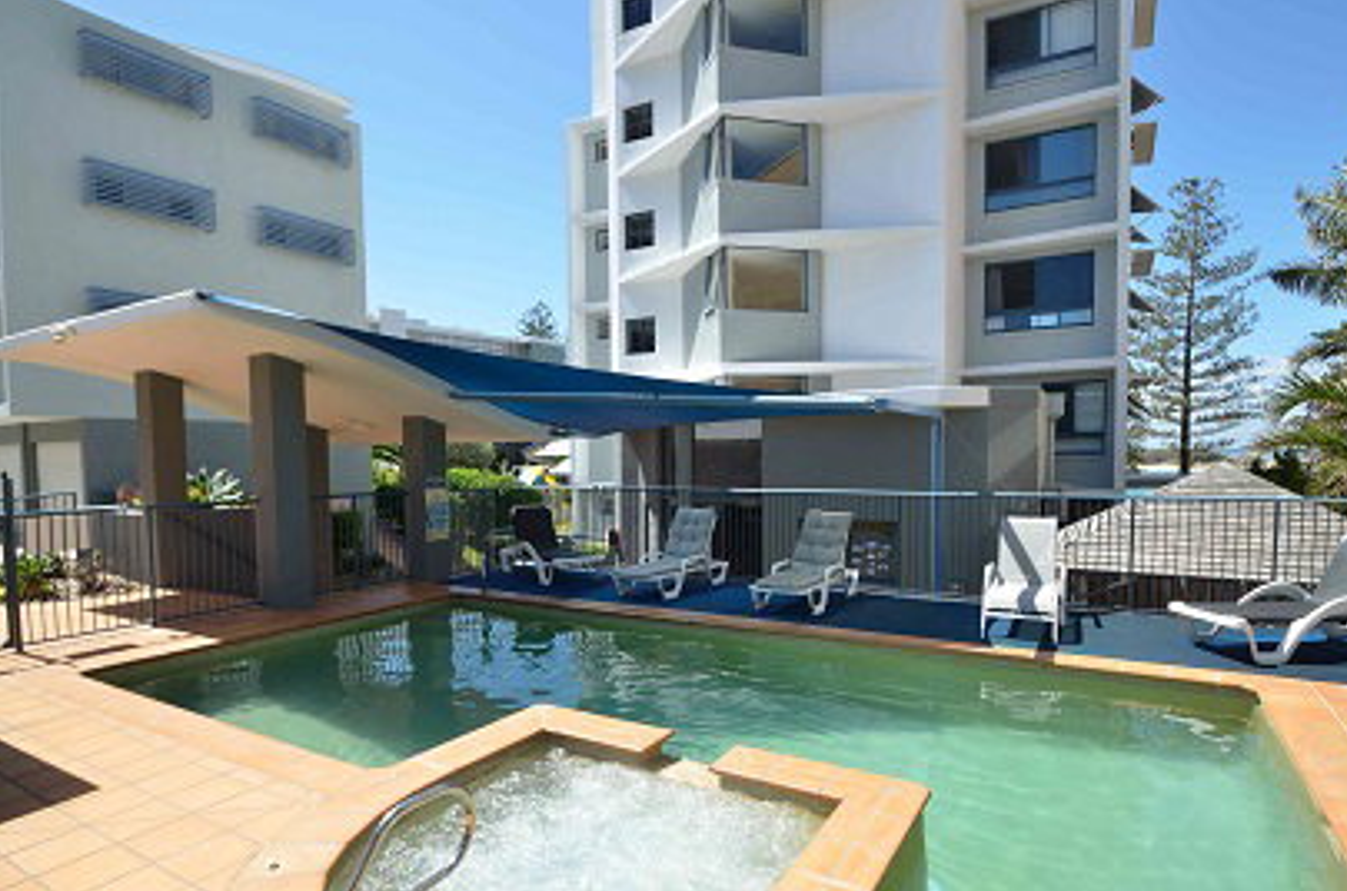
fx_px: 709
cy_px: 460
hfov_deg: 87.0
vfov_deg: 64.3
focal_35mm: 19
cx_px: 708
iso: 200
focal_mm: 12
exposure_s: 1/400
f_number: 8
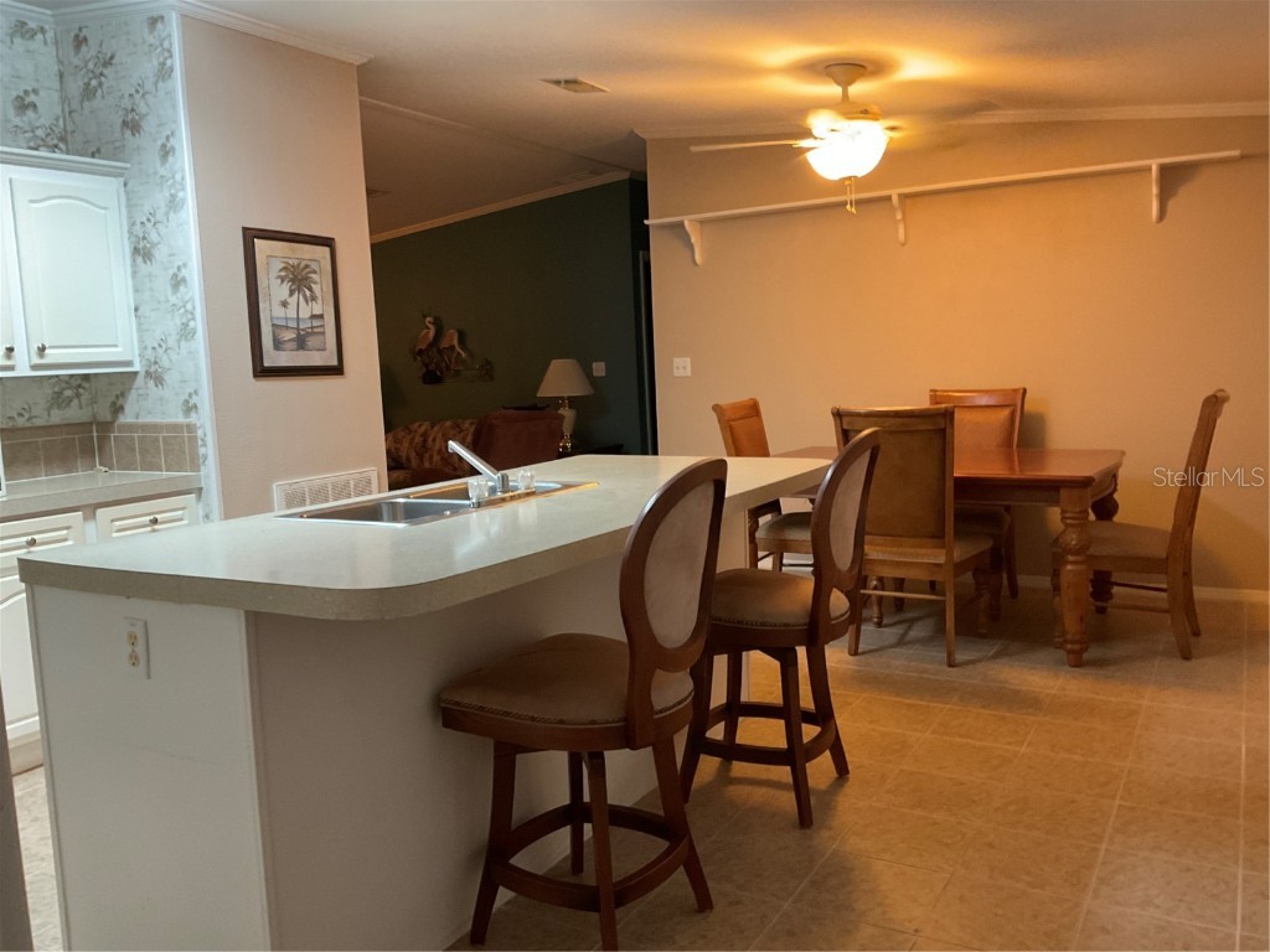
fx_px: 1064
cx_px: 635
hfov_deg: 61.7
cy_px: 476
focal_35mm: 29
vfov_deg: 48.2
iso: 200
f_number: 1.8
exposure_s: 1/40
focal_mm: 3
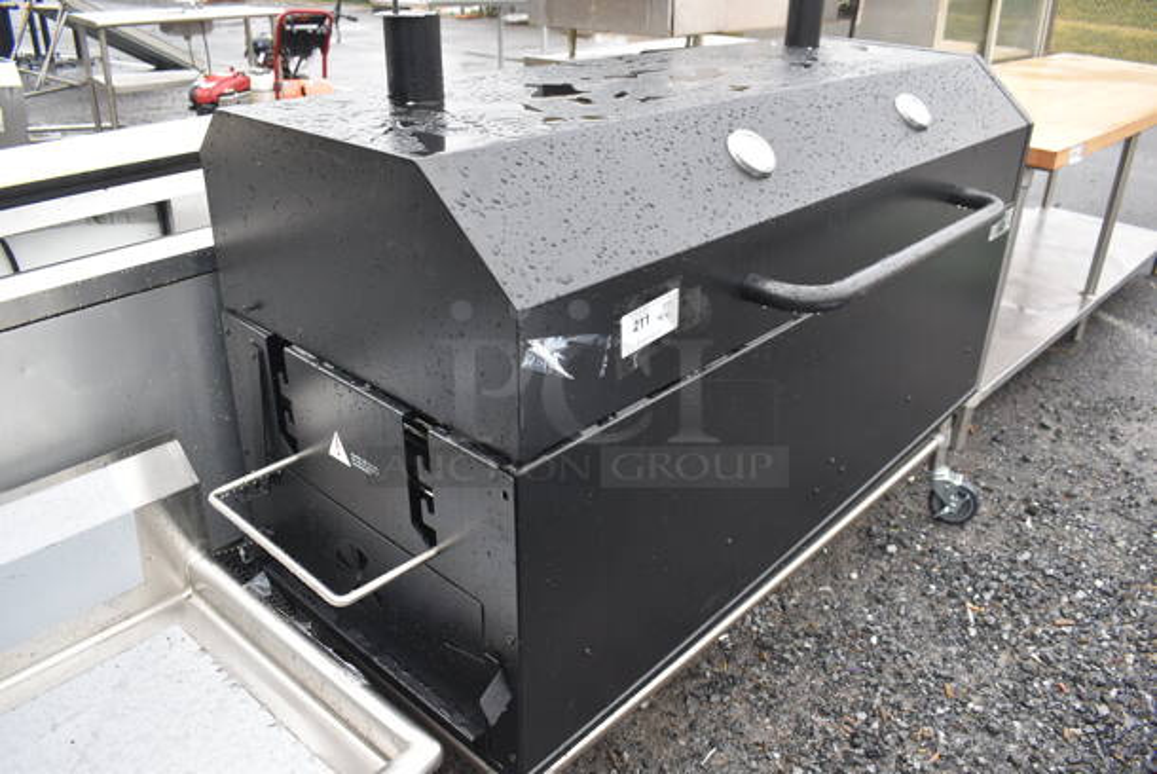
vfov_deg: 48.0
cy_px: 387
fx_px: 869
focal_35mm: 27
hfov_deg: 67.3
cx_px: 578
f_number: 5.6
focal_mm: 18
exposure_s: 1/125
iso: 200
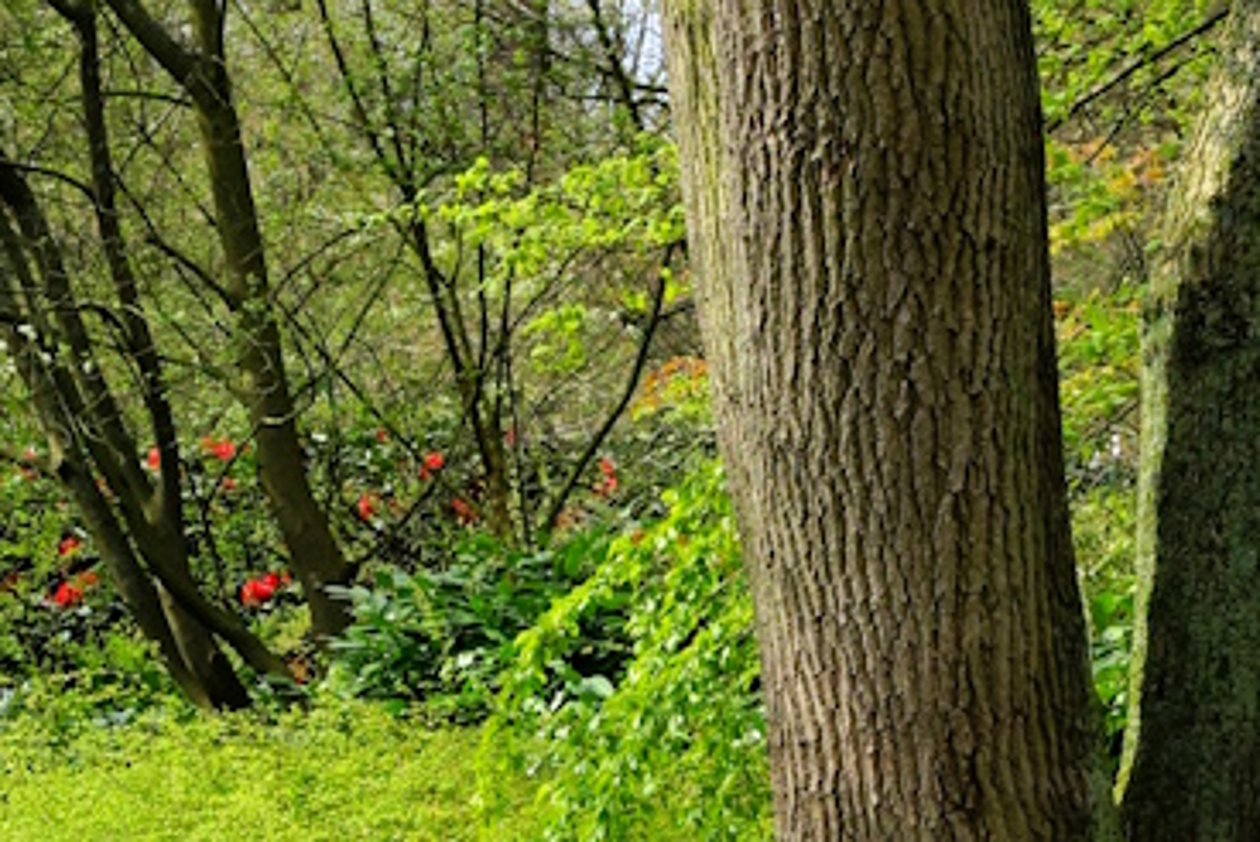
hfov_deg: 11.7
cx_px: -401
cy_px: 1232
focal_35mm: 171
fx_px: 5990
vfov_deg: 7.9
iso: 250
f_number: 9
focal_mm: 28
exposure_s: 1/250
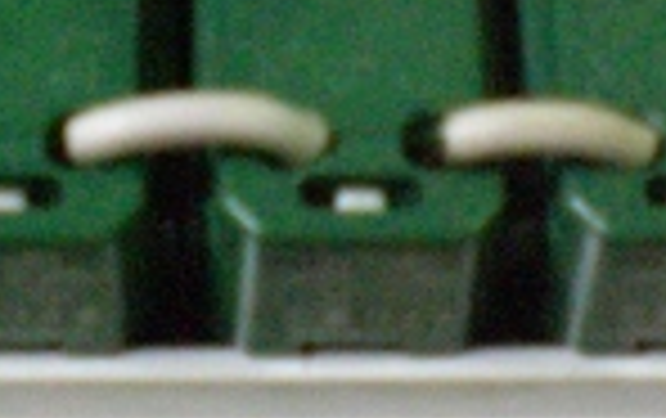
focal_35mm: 174
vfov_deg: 7.5
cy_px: -45
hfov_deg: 12.0
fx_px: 3163
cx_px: 338
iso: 800
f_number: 3.1
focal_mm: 6.3
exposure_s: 1/40
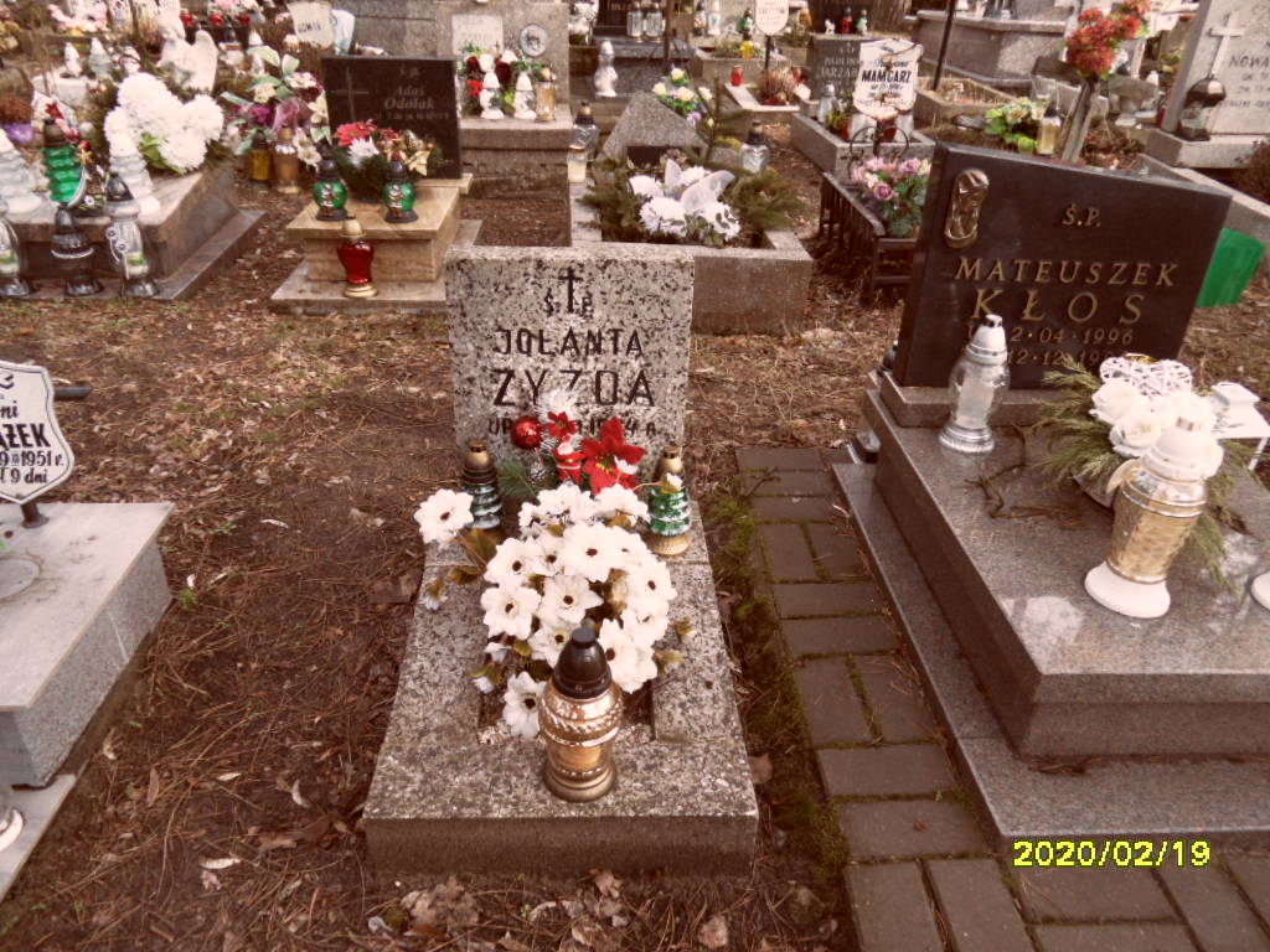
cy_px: 476
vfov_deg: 56.8
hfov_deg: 71.6
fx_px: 881
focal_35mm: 24
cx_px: 635
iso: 80
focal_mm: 3.9
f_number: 3.2
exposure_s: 1/125
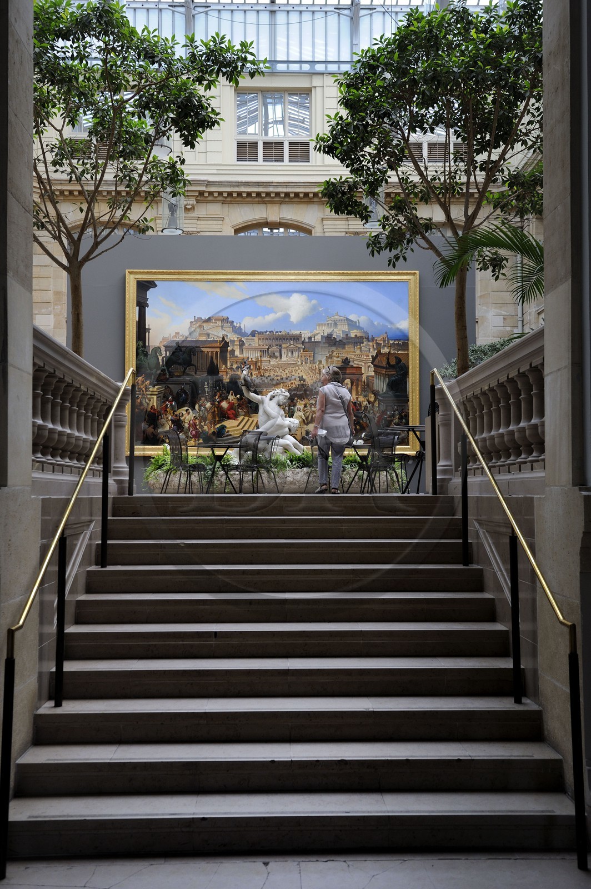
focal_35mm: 38
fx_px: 937
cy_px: 444
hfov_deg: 35.0
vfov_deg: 50.7
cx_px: 296
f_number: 5.6
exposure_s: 1/400
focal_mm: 38
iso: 800
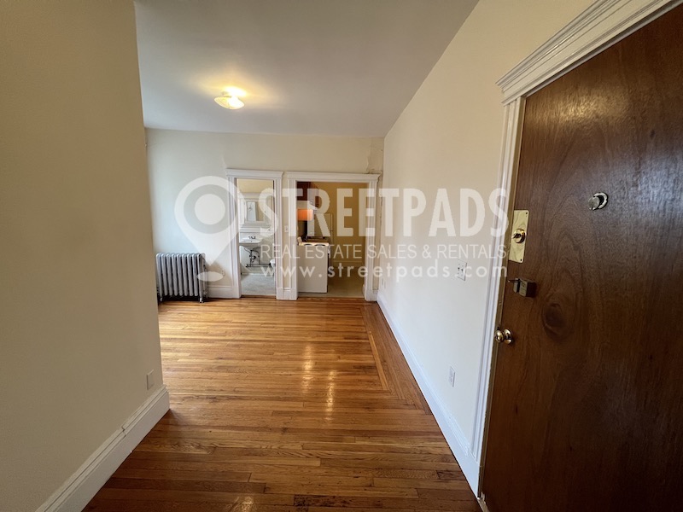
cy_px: 256
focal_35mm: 13
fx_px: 256
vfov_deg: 89.9
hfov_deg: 106.2
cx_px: 342
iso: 200
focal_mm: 1.57
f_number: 1.8
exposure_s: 1/120
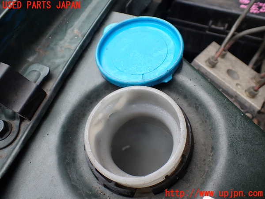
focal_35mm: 30
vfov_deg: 46.8
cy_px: 100
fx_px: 230
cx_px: 132
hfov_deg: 60.0
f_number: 2.3
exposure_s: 1/125
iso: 160
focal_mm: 5.4
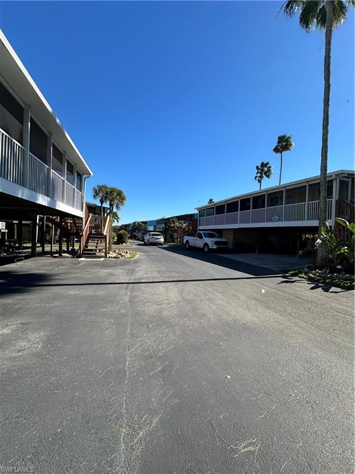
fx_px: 191
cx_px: 178
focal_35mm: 14
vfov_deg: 102.1
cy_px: 237
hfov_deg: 85.7
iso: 50
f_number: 2.2
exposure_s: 1/1435
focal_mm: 2.22
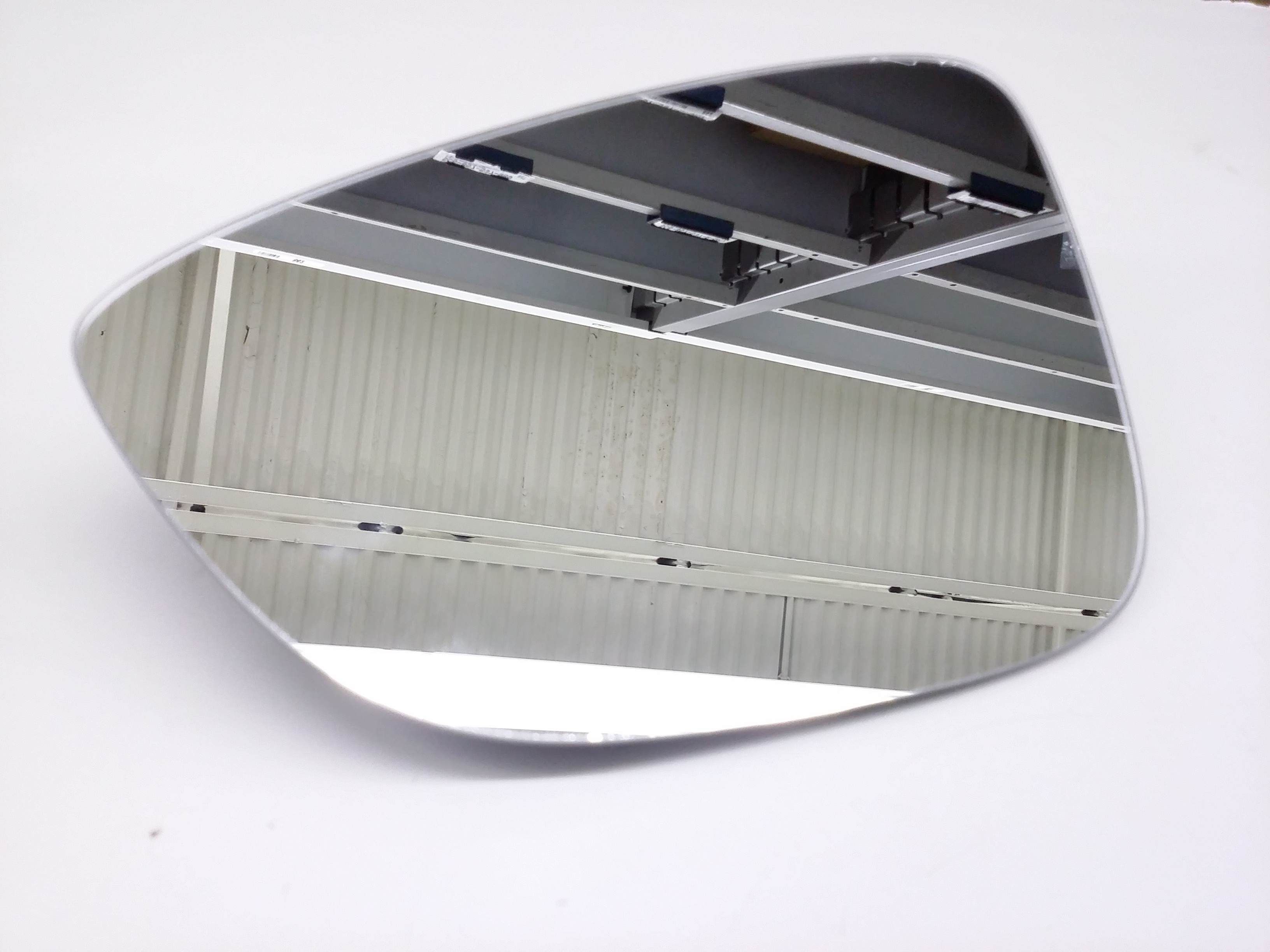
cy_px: 476
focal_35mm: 32
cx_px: 635
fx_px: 1174
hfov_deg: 56.8
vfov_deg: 44.2
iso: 160
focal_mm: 3.4
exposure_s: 1/17
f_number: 2.4
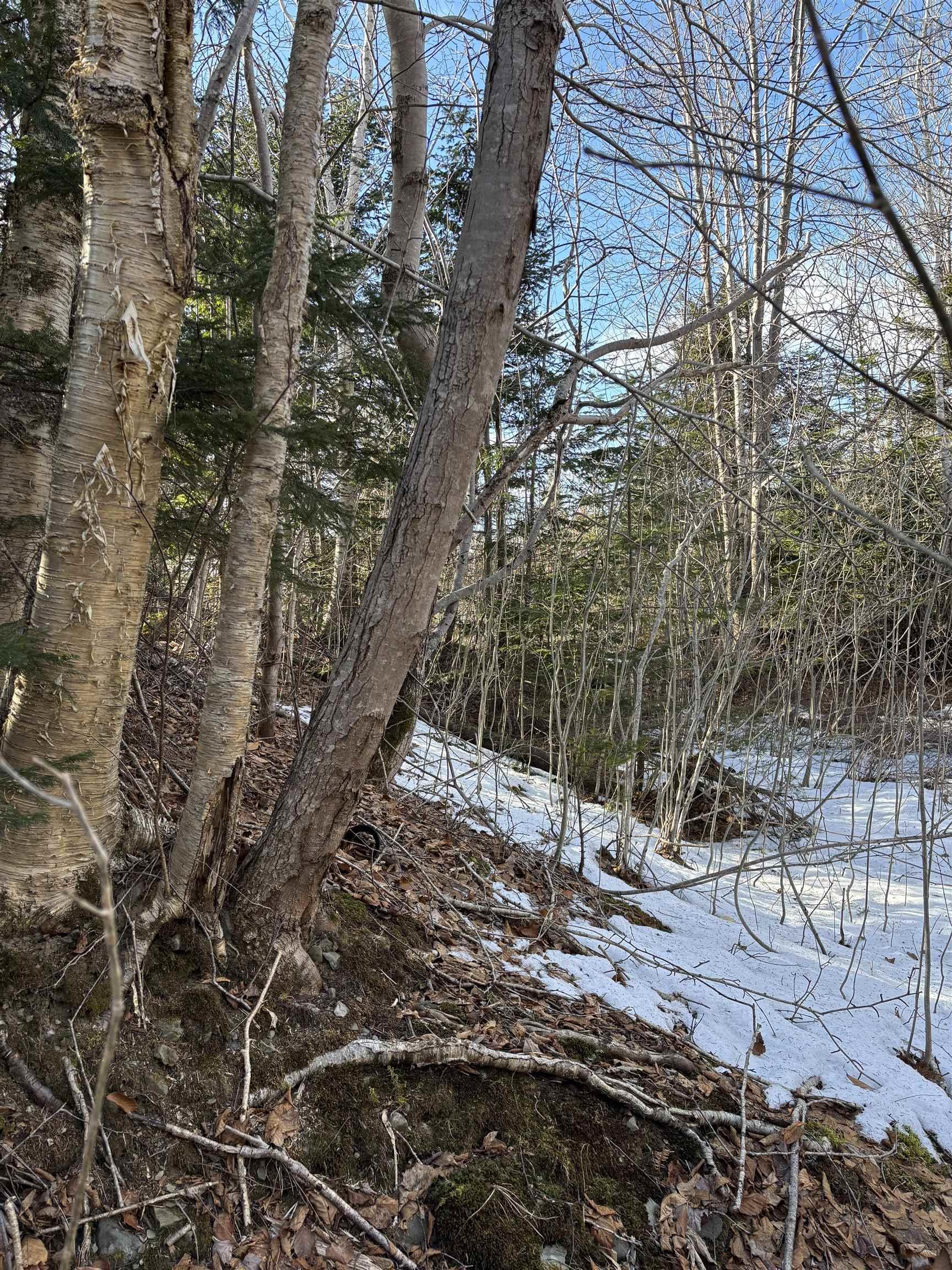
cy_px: 635
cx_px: 476
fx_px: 953
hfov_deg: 53.1
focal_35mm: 26
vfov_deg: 67.3
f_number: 1.6
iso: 50
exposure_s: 1/349
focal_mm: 5.96
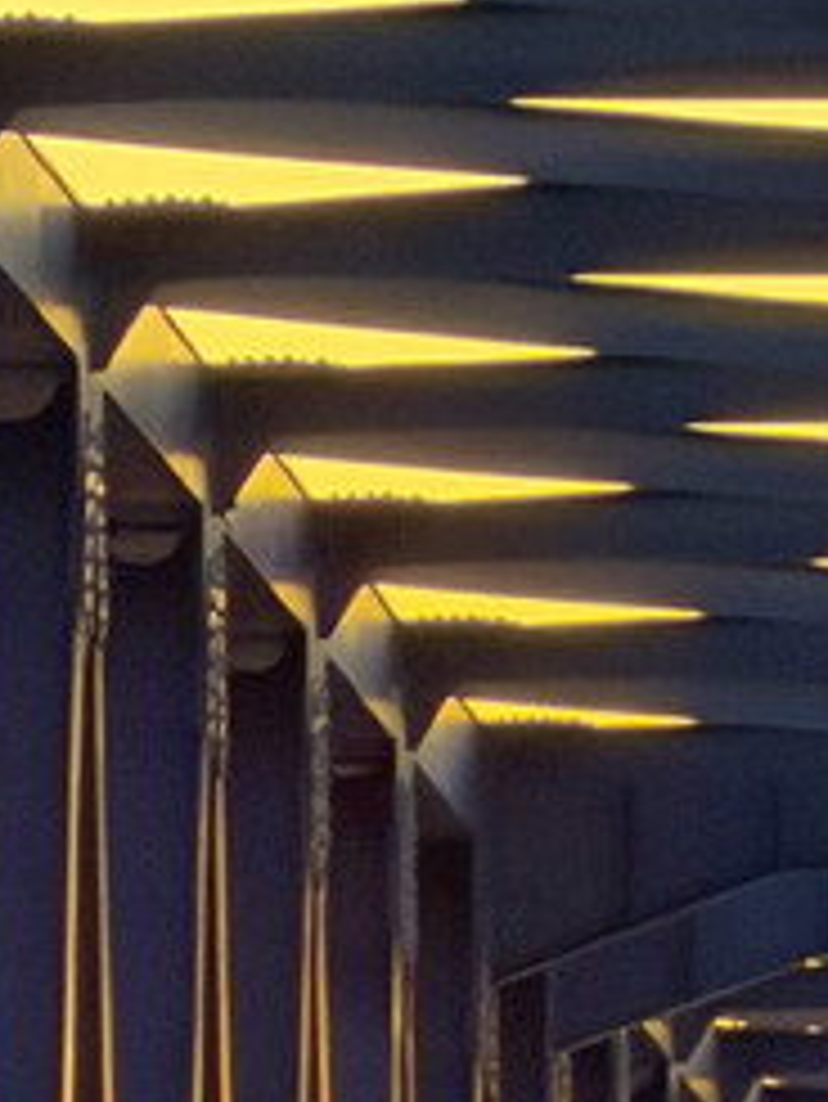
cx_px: 612
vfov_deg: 2.1
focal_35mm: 948
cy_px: 1358
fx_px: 30208
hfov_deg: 1.6
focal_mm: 16.89
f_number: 2.8
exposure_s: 1/54
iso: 640
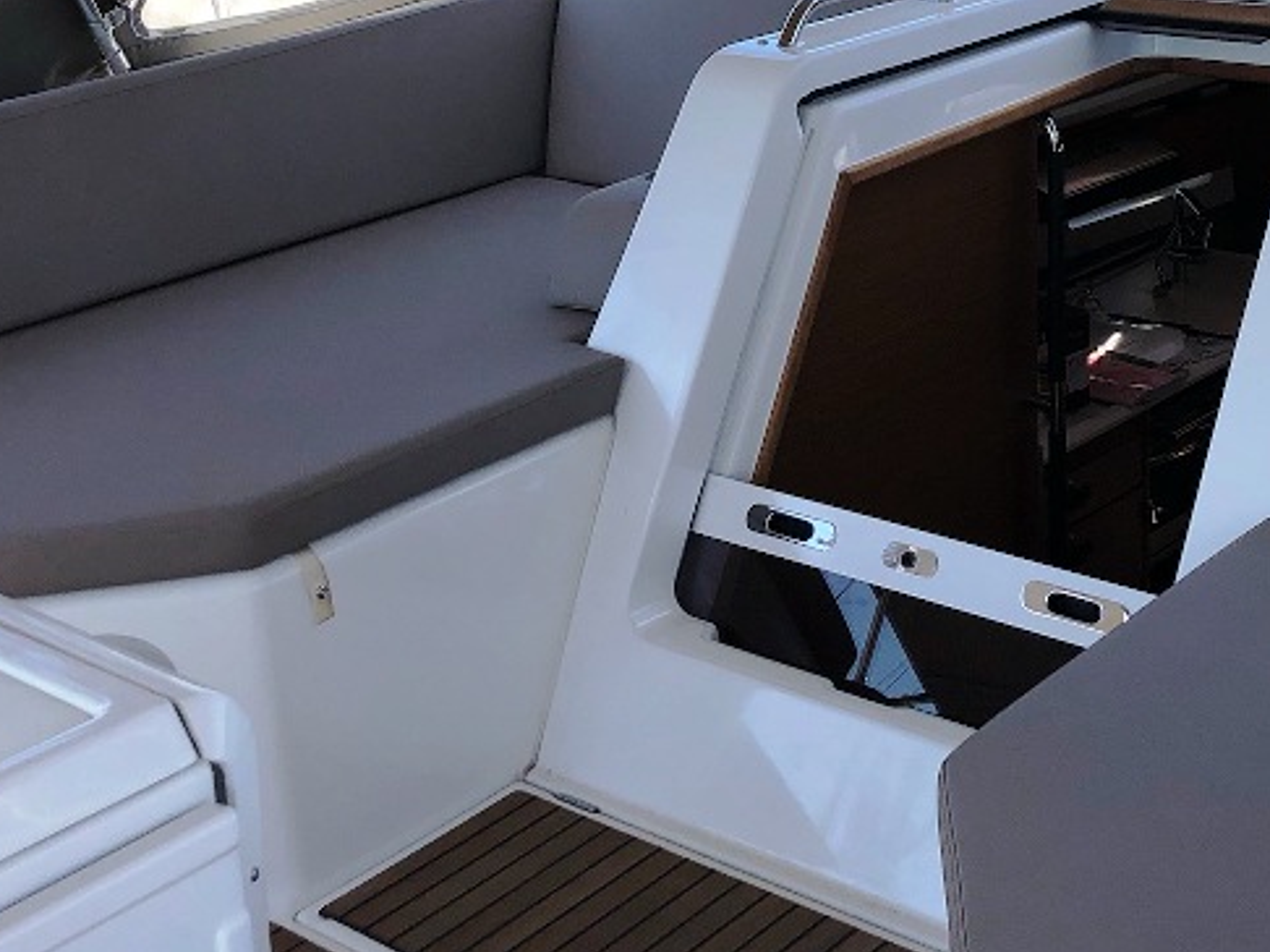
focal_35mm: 59
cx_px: 839
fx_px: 2164
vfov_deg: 24.7
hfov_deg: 32.5
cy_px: 306
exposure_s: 1/762
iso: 20
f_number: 1.8
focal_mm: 3.99
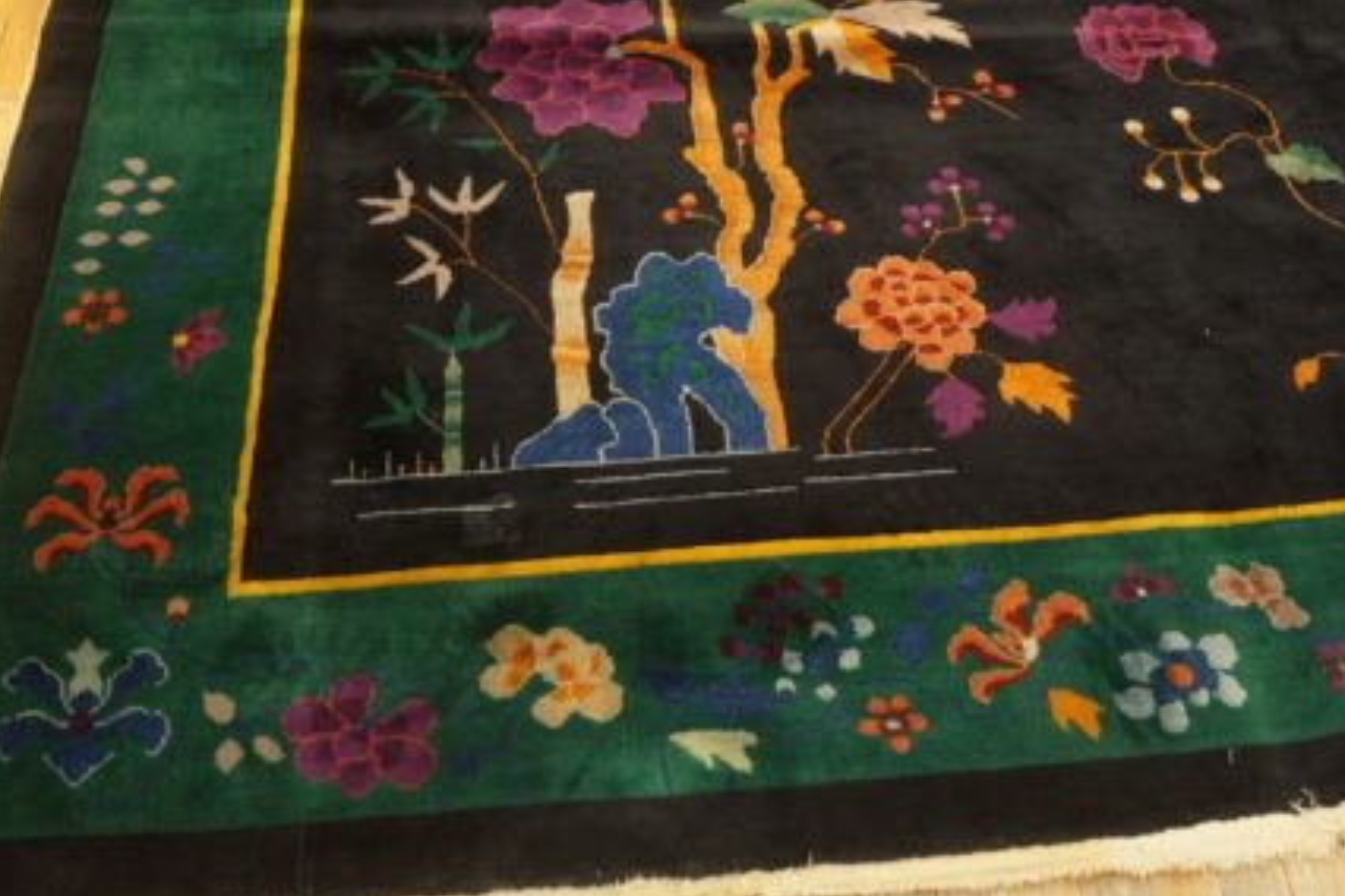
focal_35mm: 38
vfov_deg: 34.8
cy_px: 327
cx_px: 631
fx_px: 1420
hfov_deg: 50.7
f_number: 4
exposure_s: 1/60
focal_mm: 18
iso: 2000
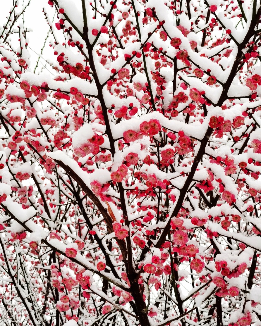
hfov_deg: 25.8
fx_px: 570
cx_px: 130
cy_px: 151
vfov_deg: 31.9
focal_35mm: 59
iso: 50
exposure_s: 1/558
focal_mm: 5.58
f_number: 1.8
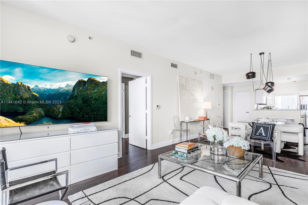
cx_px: 154
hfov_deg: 96.7
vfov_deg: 73.7
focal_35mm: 16
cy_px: 102
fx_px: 137
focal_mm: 16
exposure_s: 1/13
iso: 200
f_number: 9
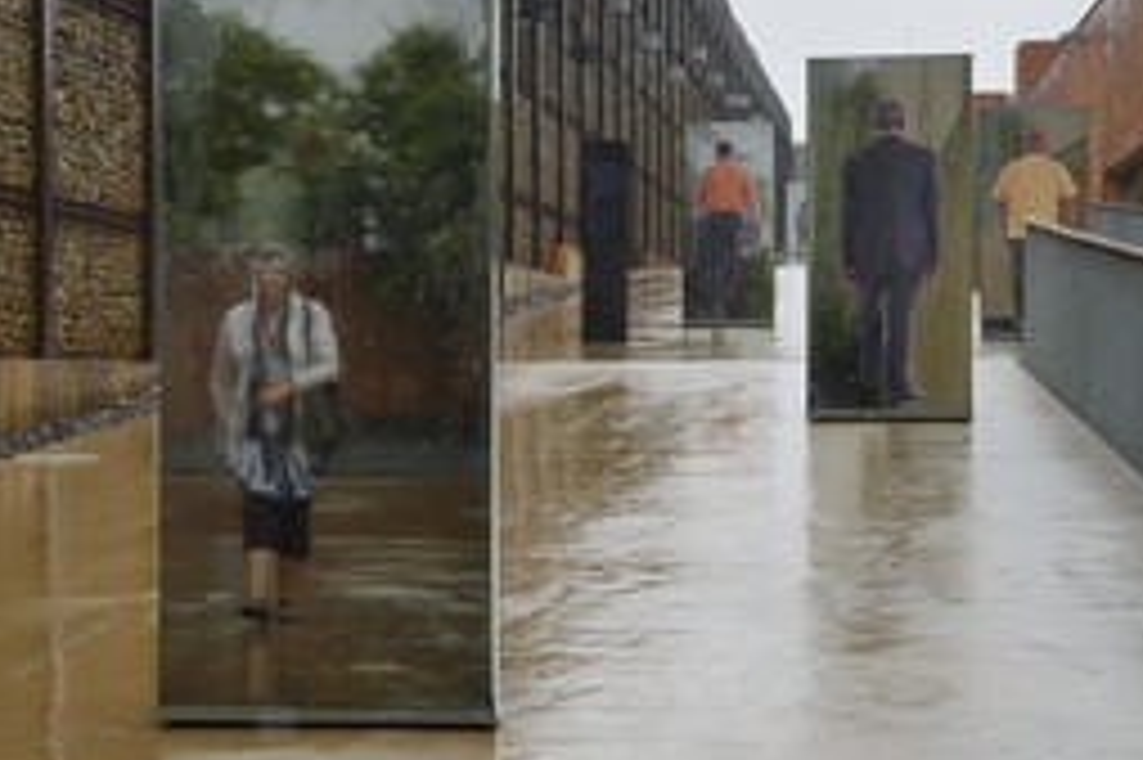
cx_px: 396
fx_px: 3046
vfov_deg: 14.2
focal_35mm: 96
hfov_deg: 21.2
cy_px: 328
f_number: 6.3
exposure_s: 1/1600
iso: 1600
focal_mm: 58
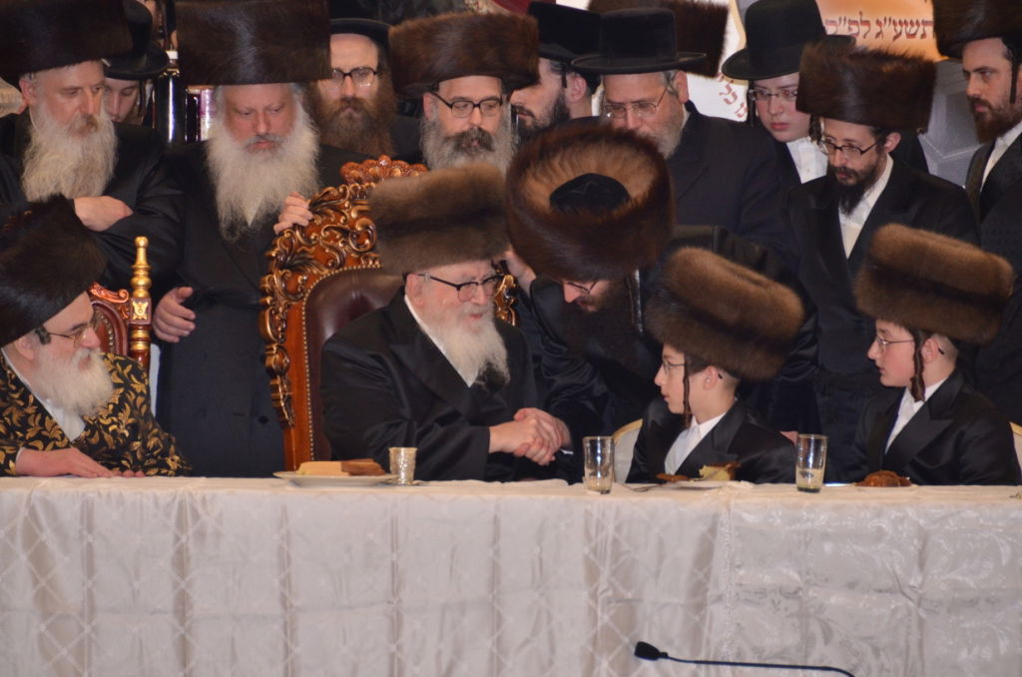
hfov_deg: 6.9
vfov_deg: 4.6
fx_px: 8498
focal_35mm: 300
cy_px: 338
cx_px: 511
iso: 800
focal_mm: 200
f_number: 5.6
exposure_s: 1/125
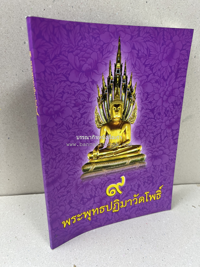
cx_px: 100
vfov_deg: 67.3
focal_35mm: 26
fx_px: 200
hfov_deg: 53.1
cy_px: 134
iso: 64
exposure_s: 1/100
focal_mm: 5.7
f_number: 1.5
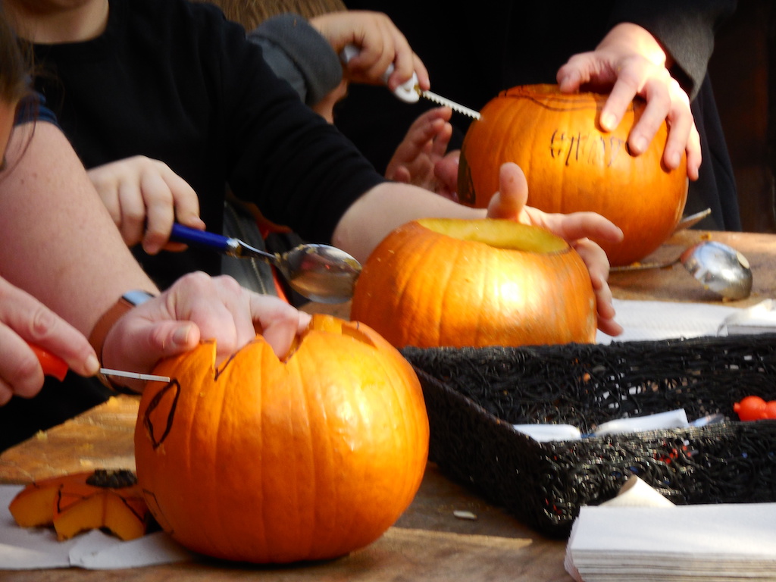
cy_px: 291
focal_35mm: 257
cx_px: 388
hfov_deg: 7.7
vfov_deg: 5.8
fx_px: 5761
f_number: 6.1
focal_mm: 45.9
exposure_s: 1/60
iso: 250
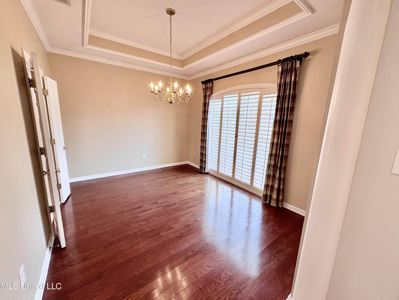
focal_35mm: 14
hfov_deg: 102.1
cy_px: 150
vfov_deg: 85.7
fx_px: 161
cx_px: 200
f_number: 2.2
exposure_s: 1/120
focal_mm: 2.22
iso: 80
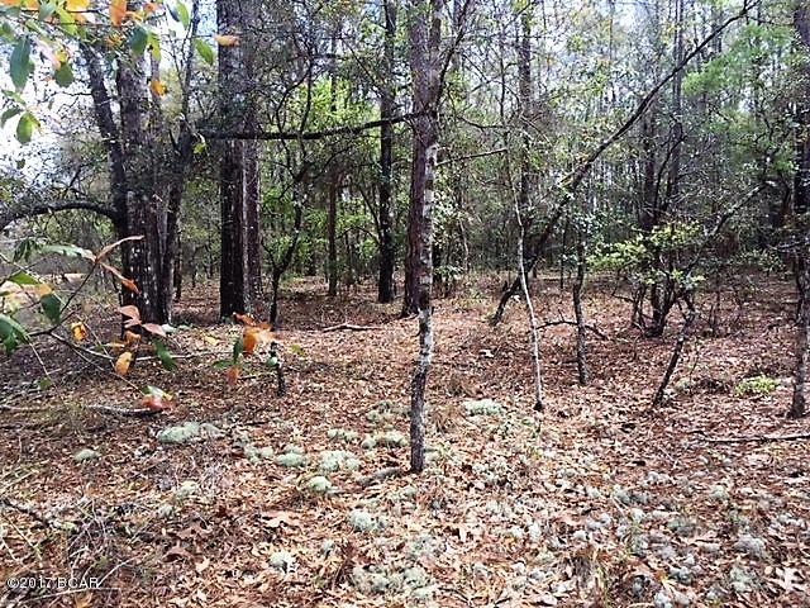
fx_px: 679
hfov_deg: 61.7
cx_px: 405
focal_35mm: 29
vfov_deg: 48.2
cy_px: 304
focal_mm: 4.15
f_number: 2.2
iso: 32
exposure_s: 1/329
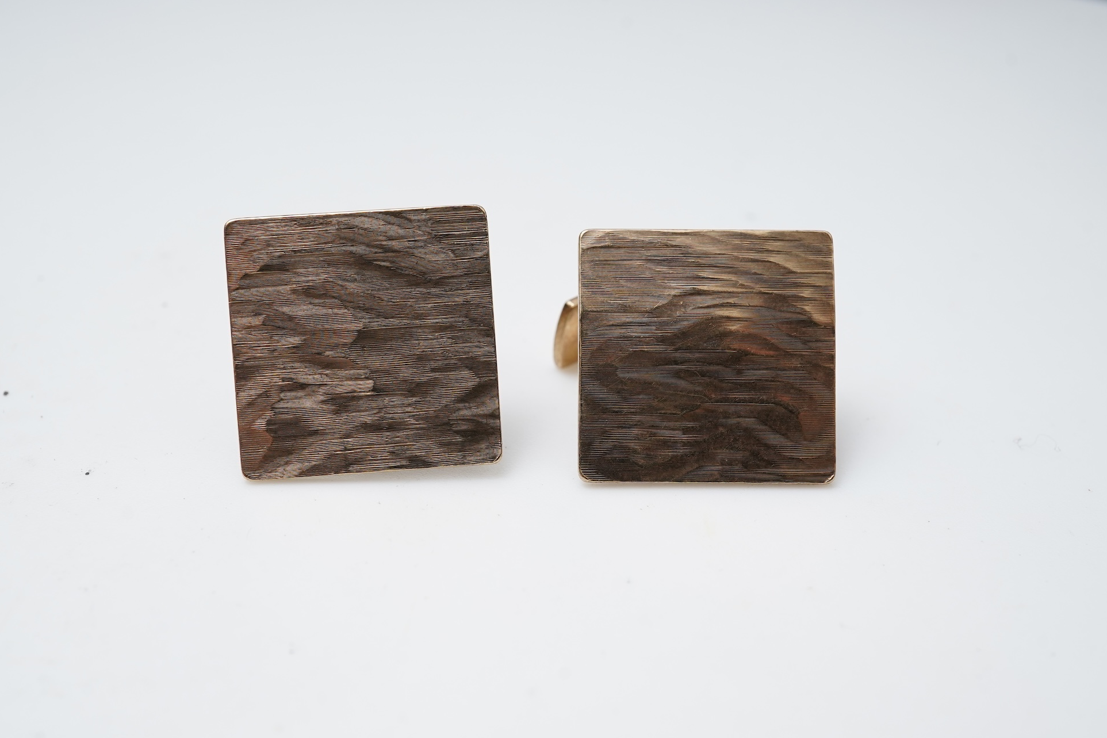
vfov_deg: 29.2
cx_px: 545
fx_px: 1414
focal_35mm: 46
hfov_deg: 42.7
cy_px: 375
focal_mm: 30
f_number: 18
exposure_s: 1/125
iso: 400
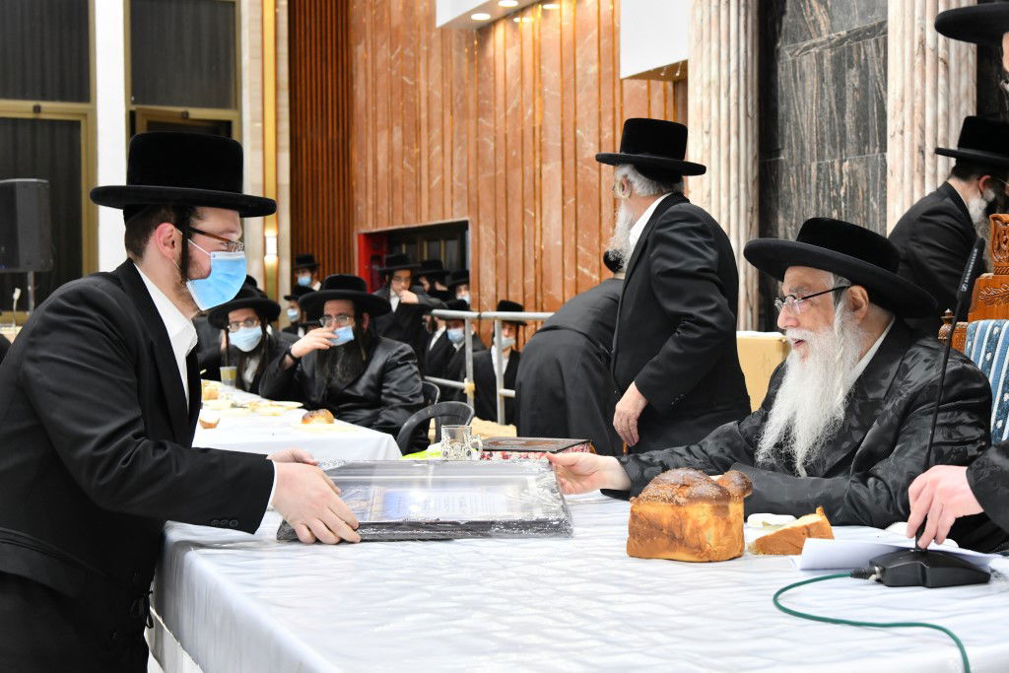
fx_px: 1401
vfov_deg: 27.0
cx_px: 504
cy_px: 336
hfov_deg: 39.6
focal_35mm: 50
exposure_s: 1/100
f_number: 5.6
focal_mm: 50
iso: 1600
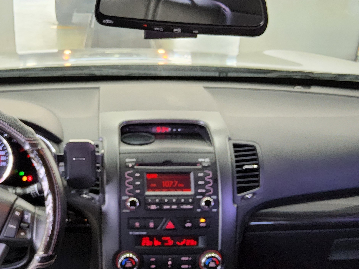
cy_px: 165
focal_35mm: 55
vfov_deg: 26.5
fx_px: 570
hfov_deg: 34.5
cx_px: 107
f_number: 2
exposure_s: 1/120
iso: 320
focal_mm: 3.08
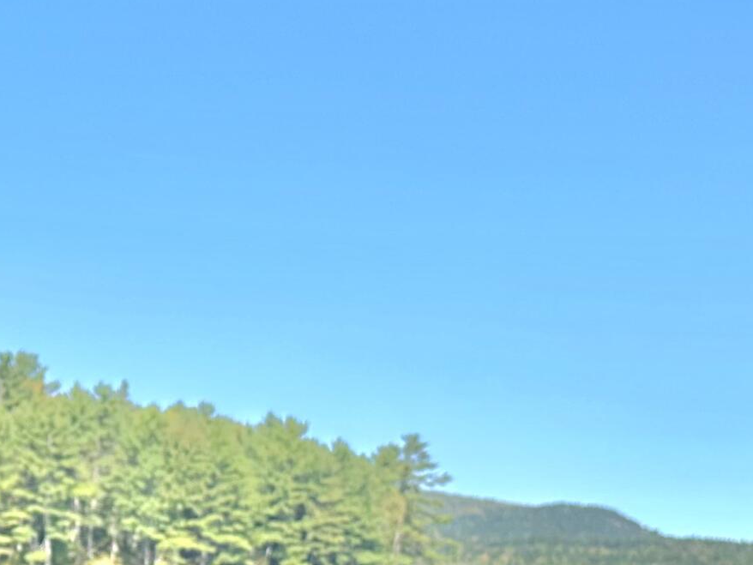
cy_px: 706
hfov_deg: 23.3
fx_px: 1784
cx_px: 98
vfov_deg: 17.1
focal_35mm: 82
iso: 80
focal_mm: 6.86
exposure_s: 1/3058
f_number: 1.78
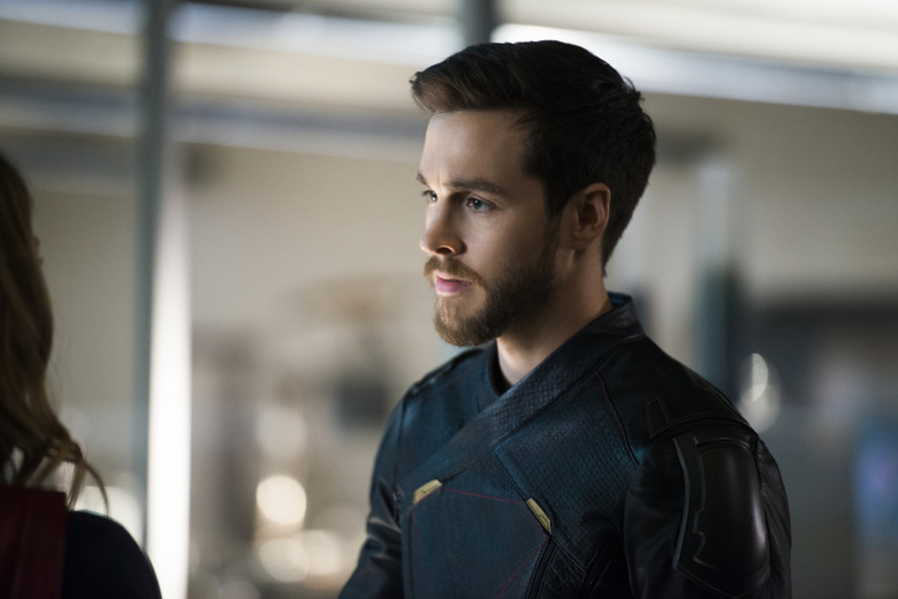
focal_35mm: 200
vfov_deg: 6.9
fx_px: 4988
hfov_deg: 10.3
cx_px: 449
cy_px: 300
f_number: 2.8
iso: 3200
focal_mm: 200
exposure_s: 1/100
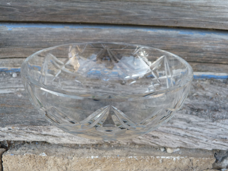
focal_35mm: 34
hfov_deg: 54.0
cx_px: 114
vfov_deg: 41.8
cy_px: 86
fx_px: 224
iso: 80
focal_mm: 6.2
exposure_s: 1/100
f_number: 3
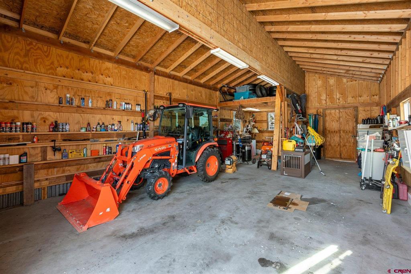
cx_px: 206
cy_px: 137
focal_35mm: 16
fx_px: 183
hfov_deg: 96.8
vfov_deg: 73.7
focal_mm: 16
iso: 400
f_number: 8
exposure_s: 1/15
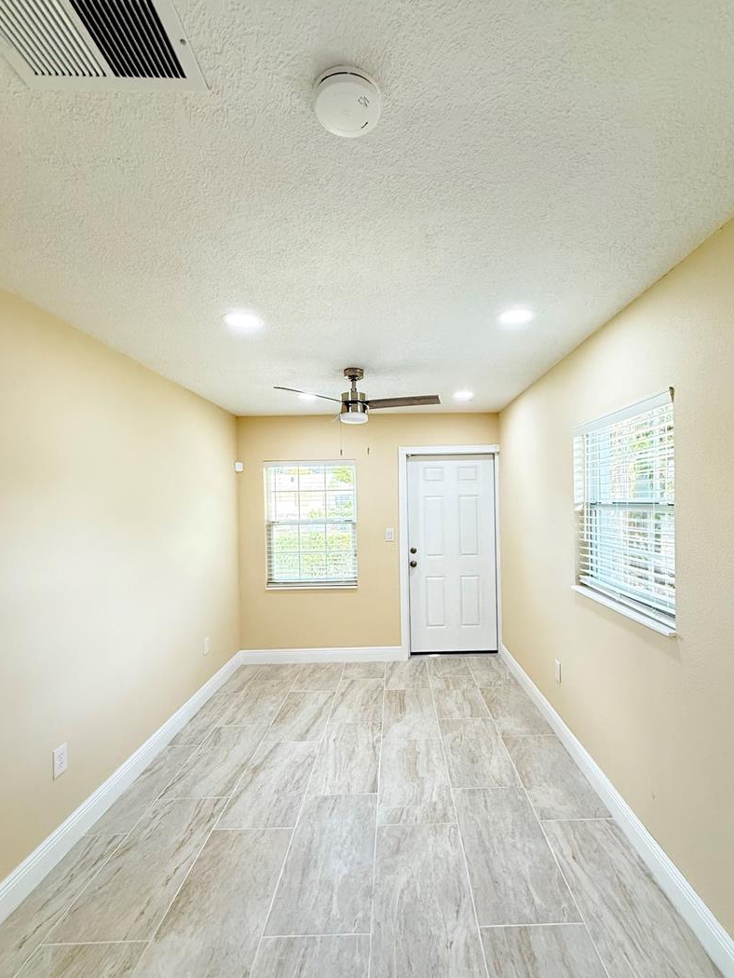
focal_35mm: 16
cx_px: 401
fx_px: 452
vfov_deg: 94.5
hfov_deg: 77.9
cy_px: 502
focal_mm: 2.22
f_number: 2.2
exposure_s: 1/120
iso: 320
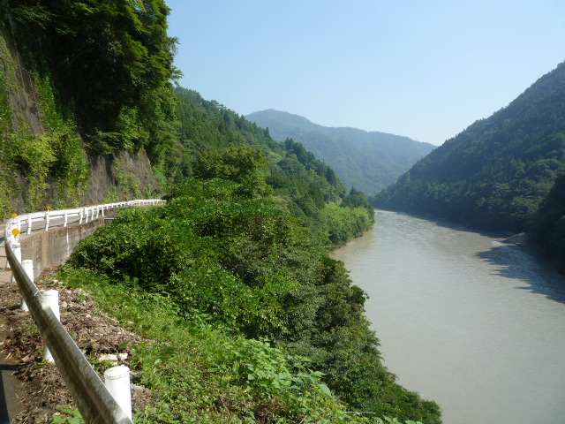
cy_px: 212
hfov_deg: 69.4
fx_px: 408
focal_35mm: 25
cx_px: 282
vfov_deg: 54.9
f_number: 4
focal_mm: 4.4
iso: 100
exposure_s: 1/500
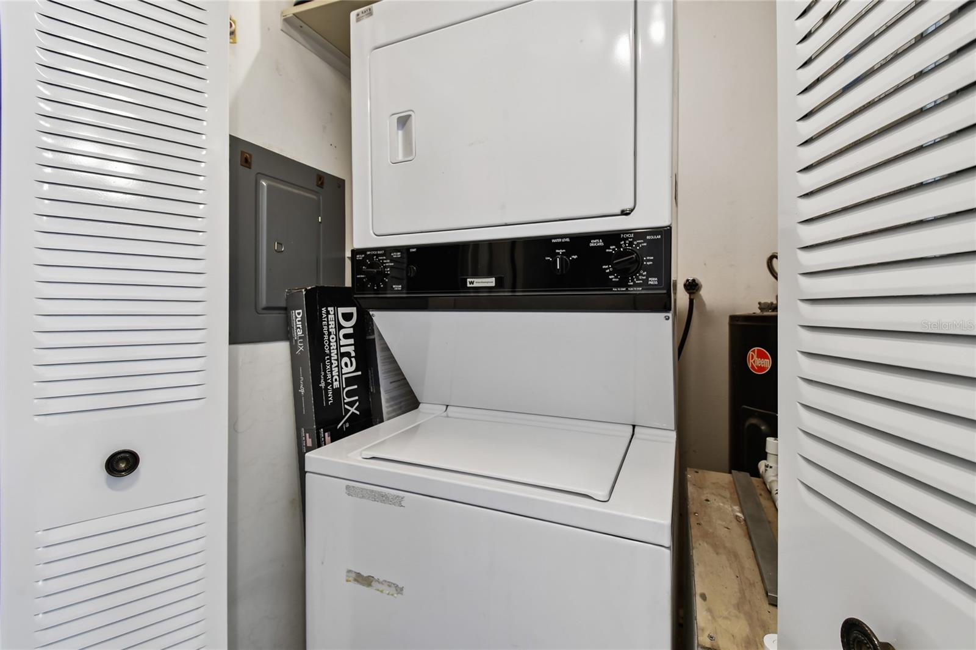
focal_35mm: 15
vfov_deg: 77.3
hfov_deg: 100.4
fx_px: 407
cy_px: 325
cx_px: 488
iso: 100
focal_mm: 10
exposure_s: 1/1.67
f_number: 7.1
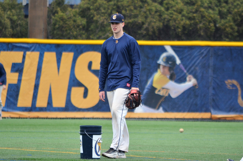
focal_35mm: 450
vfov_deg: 3.0
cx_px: 122
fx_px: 3031
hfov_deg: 4.6
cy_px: 80
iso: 400
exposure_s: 1/1250
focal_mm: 300
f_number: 5.6
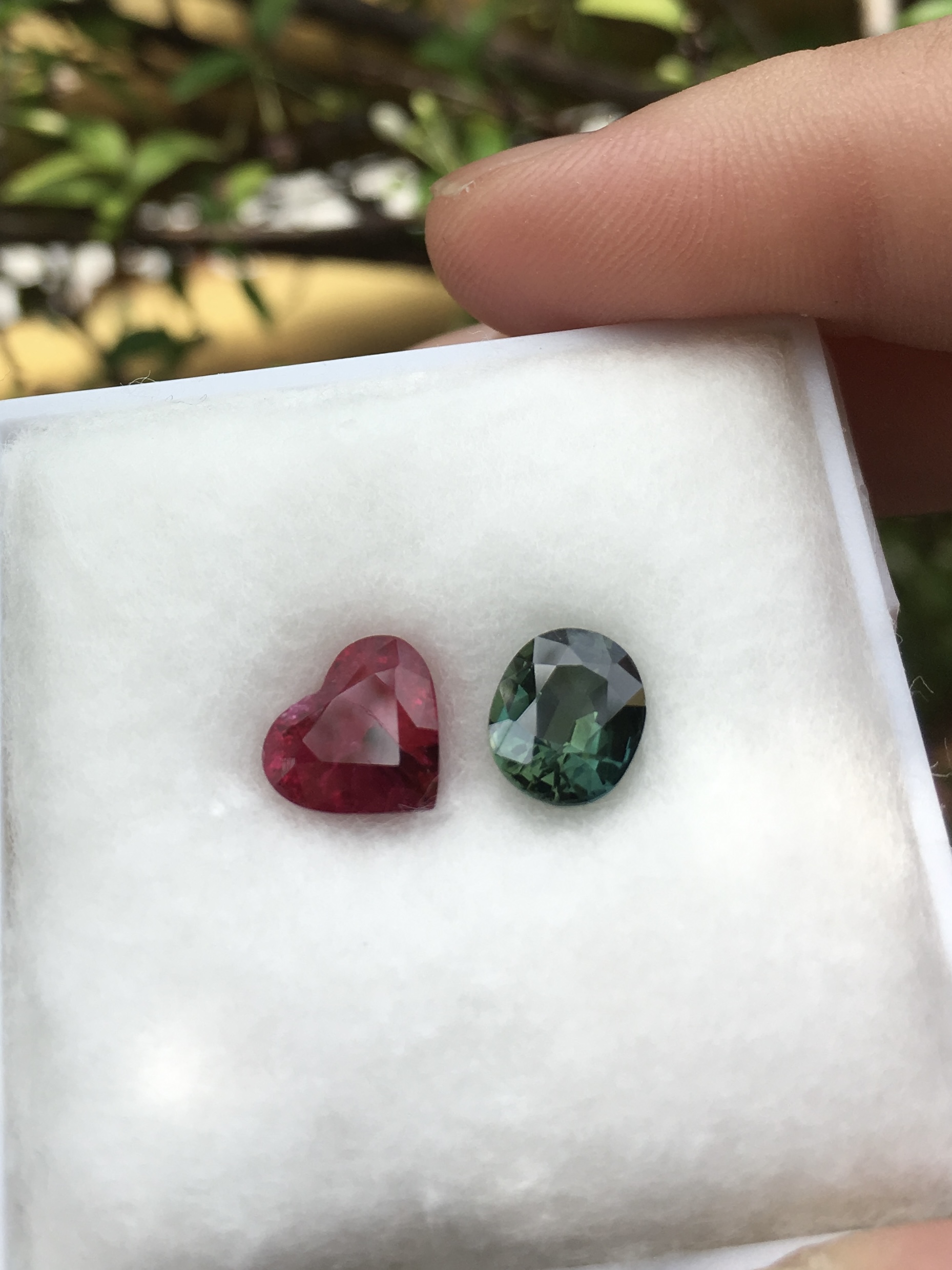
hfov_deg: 48.2
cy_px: 635
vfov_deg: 61.7
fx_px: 1063
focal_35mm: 29
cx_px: 476
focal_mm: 4.15
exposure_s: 1/668
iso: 25
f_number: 2.2
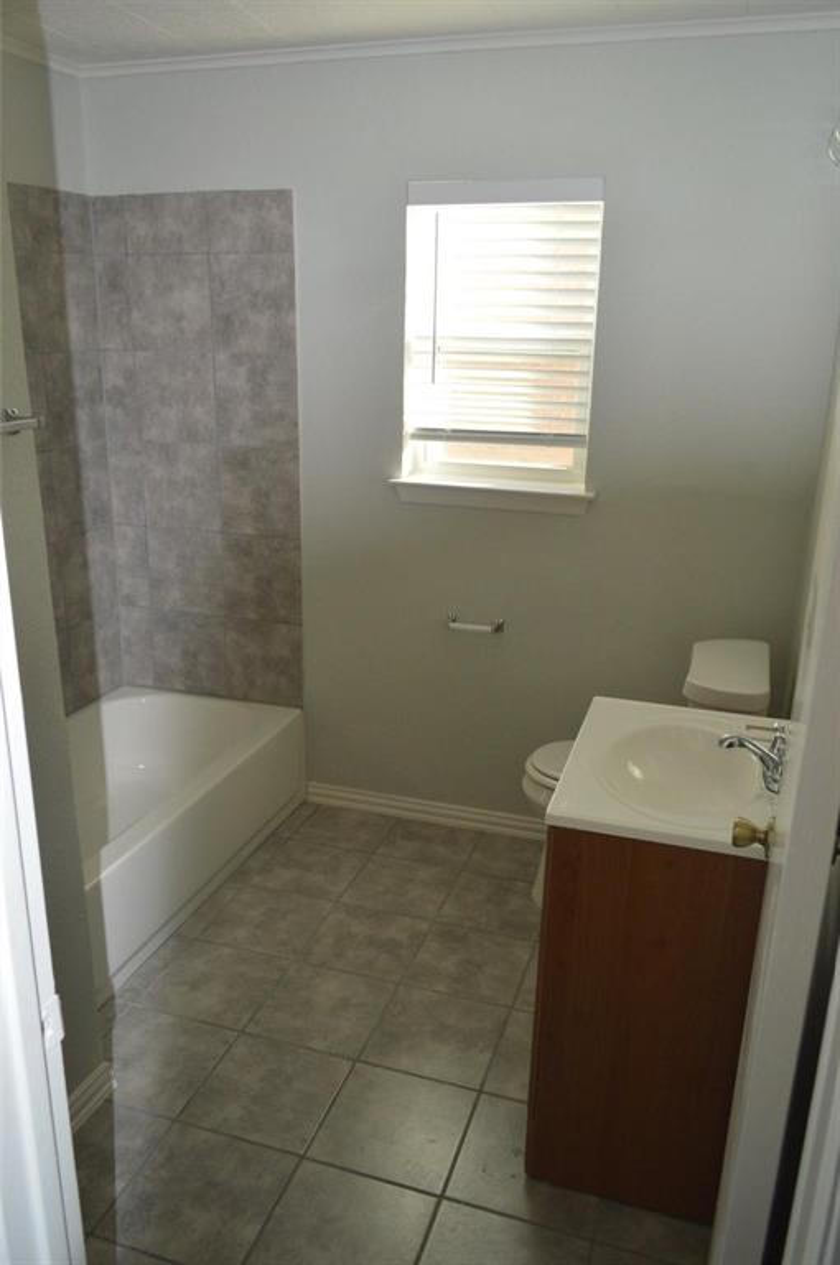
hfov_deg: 47.8
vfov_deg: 67.4
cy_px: 632
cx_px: 420
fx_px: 947
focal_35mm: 27
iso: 560
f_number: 3.5
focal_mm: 18
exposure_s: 1/60
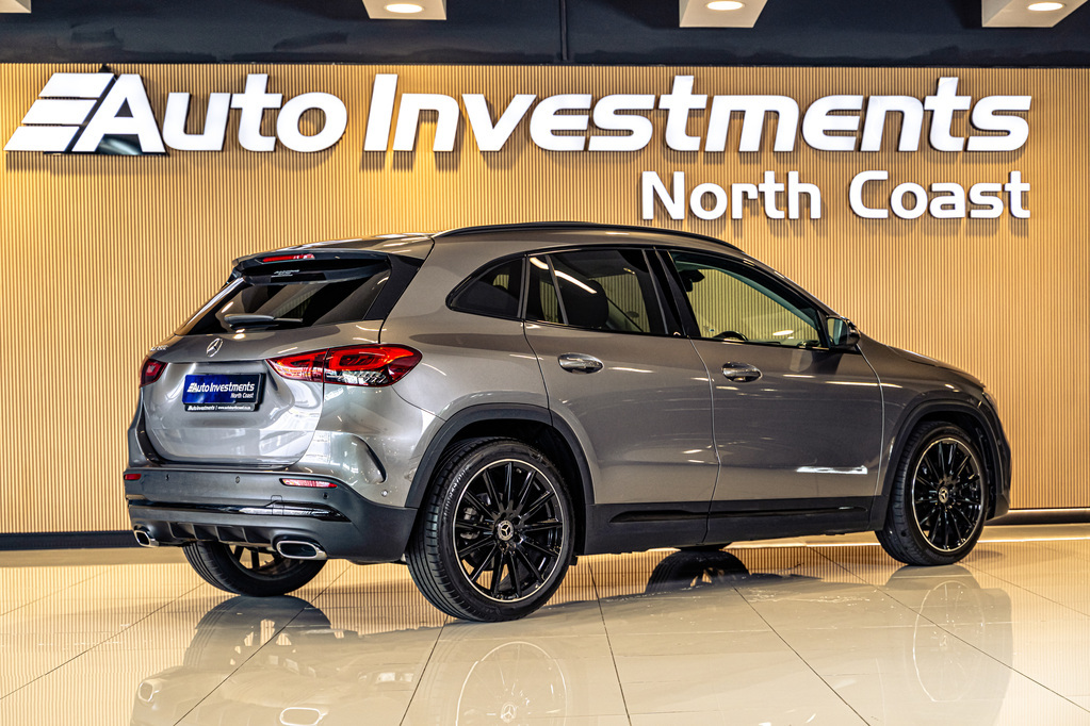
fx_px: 1877
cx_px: 545
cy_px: 363
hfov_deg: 32.4
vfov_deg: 21.9
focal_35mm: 62
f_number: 4
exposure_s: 1/160
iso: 640
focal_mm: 62
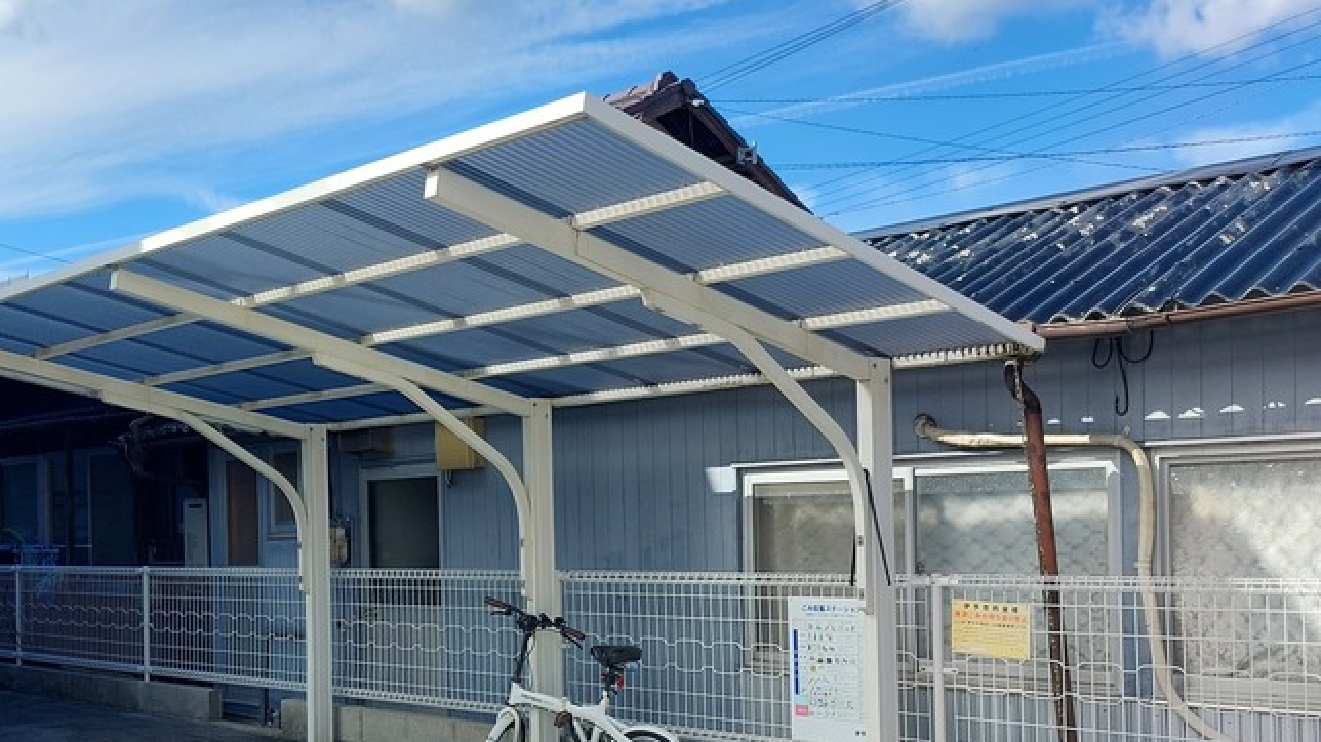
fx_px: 1366
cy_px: 535
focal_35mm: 39
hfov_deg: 50.6
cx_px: 435
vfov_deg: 30.0
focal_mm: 5.23
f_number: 1.8
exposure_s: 1/696
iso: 25
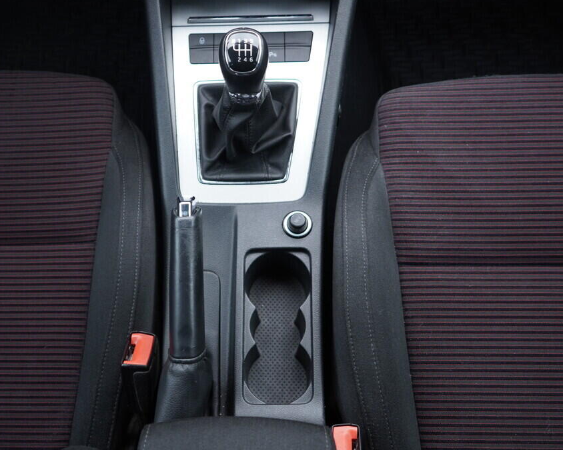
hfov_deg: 44.7
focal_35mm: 41
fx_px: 683
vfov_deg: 36.5
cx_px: 239
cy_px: 224
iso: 320
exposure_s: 1/40
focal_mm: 24
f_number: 2.8
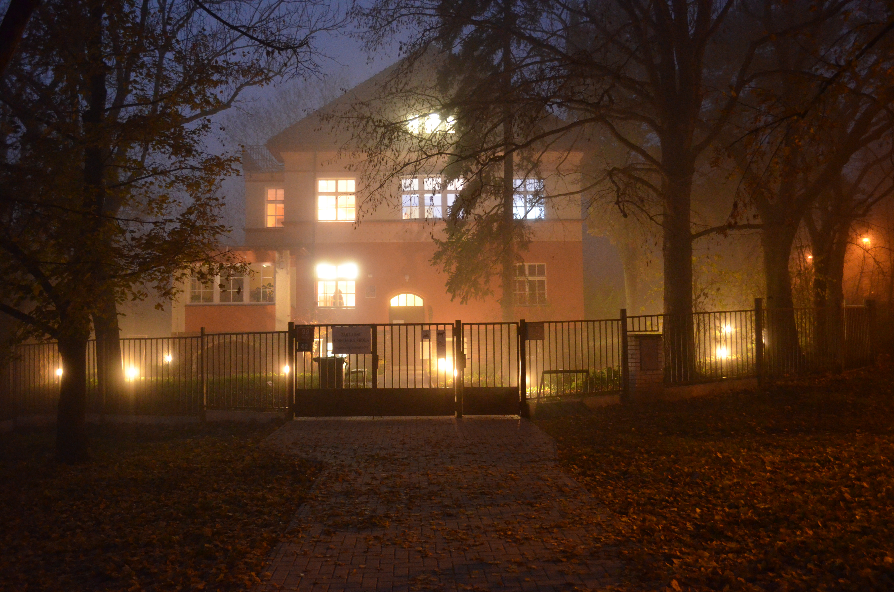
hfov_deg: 57.3
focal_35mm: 33
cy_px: 296
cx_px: 447
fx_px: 818
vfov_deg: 39.8
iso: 3200
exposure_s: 1/13
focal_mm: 22
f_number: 3.8
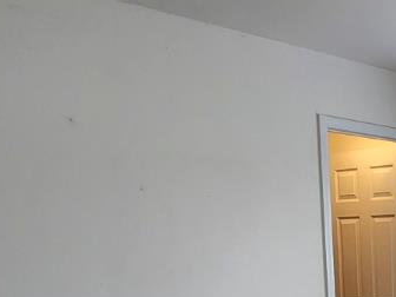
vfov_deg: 22.1
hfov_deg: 28.8
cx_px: 475
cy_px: 408
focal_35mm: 58
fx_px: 664
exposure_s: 1/60.2
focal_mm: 2.2
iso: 250
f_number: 2.2
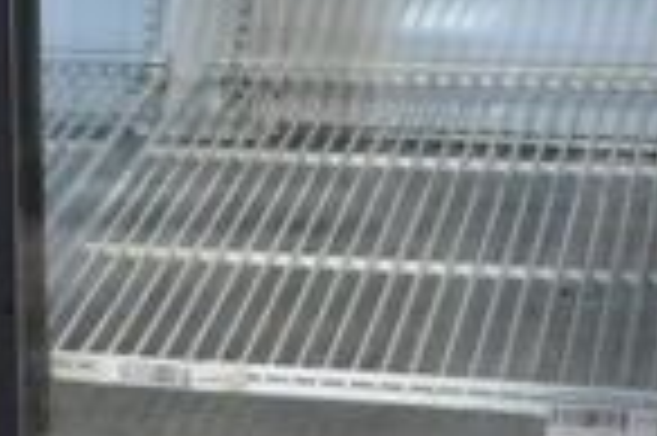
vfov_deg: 11.4
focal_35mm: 113
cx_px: -212
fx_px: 2060
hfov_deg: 17.0
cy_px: 728
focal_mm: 18
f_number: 3.5
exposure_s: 1/30
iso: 1100
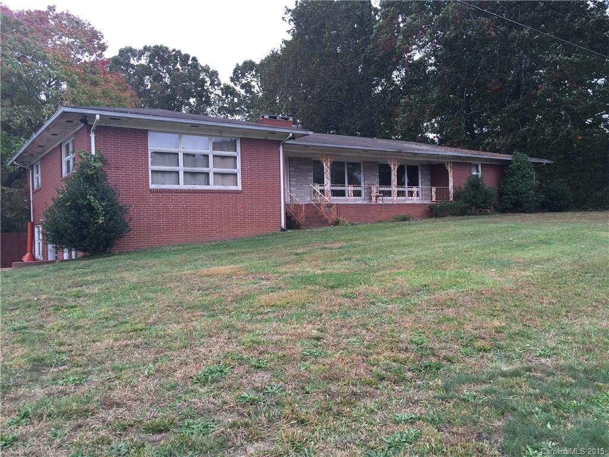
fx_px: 510
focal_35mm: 29
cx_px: 304
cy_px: 228
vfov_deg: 48.2
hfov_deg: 61.7
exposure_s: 1/148
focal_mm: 4.15
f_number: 2.2
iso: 32
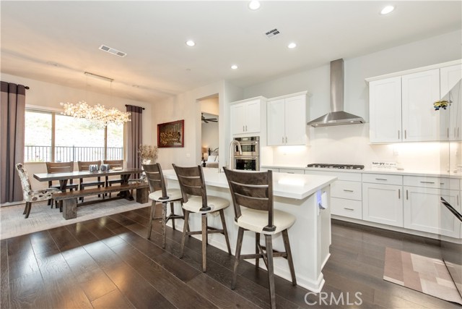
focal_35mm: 15
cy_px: 154
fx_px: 193
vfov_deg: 77.4
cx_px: 231
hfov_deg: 100.4
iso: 720
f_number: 5.6
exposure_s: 1/125
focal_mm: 15
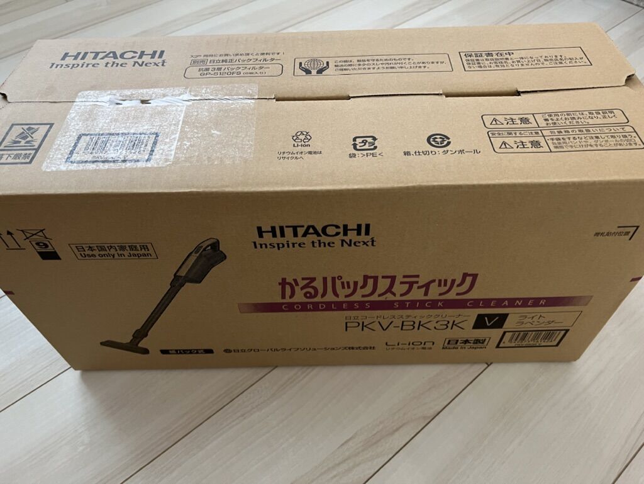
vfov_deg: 53.1
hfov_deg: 67.3
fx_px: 484
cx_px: 322
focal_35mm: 26
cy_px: 242
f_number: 1.5
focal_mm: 5.7
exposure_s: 1/60
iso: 200
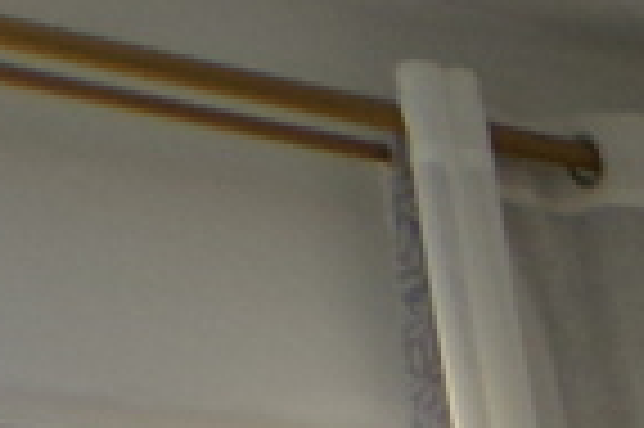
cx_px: 1887
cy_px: 1498
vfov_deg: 7.2
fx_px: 2805
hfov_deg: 10.0
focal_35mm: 157
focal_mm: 4.3
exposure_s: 1/50
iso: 100
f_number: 3
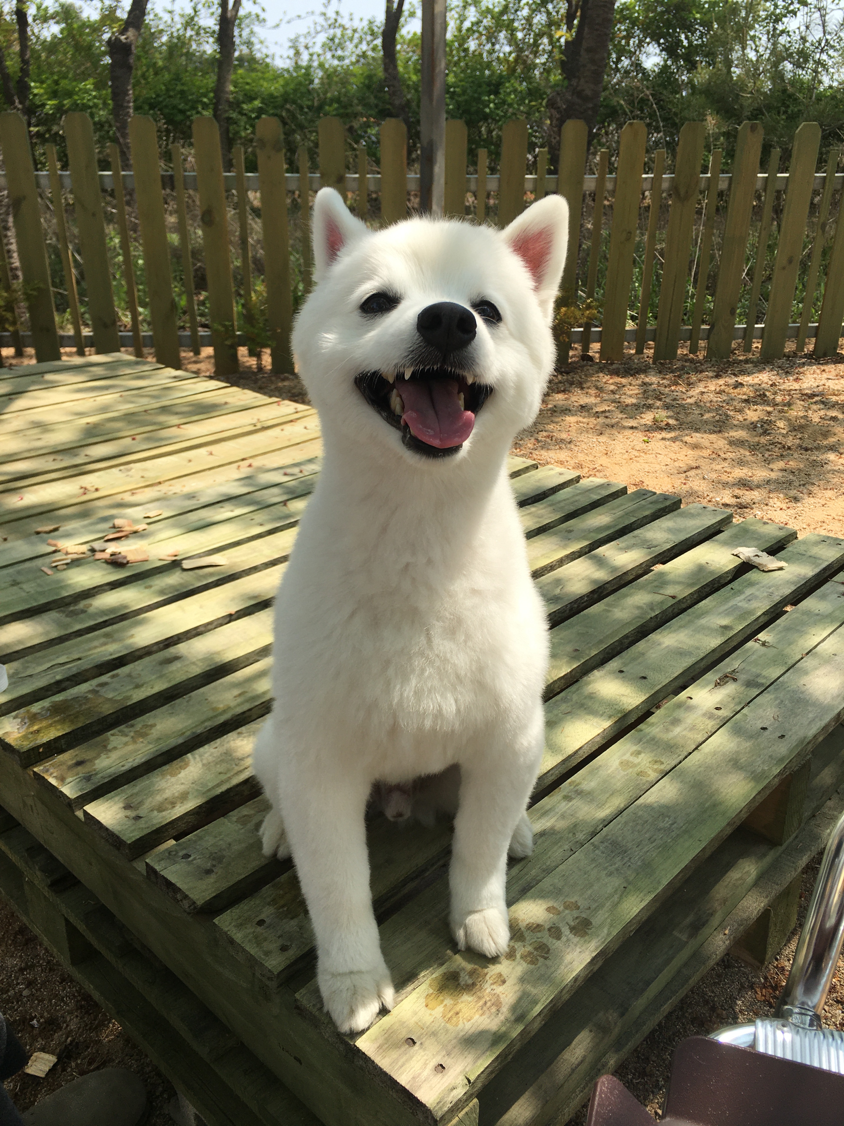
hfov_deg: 48.2
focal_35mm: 29
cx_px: 422
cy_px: 563
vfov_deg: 61.7
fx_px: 943
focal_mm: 4.15
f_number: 2.2
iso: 25
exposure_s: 1/938
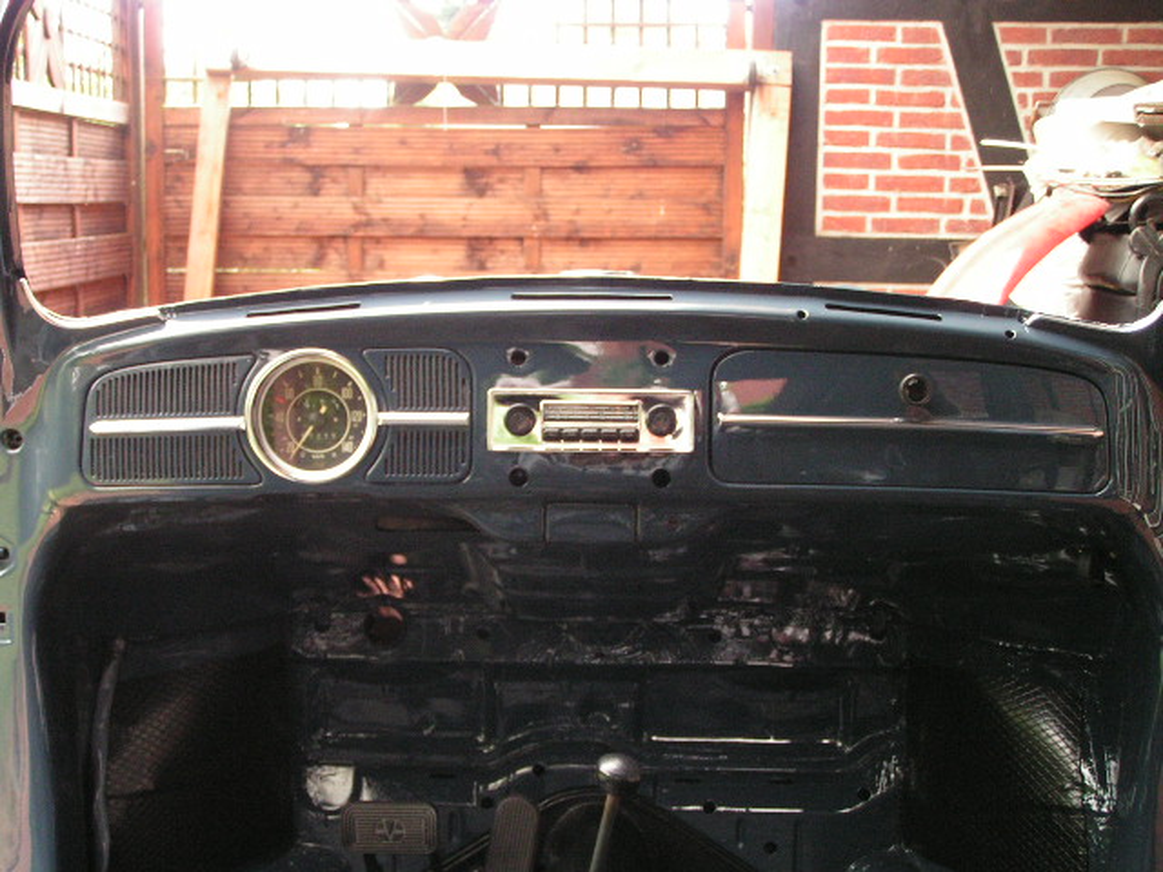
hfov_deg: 34.3
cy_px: 436
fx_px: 1881
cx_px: 582
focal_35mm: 56
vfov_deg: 26.1
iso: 200
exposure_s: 1/40
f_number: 3.2
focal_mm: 9.4
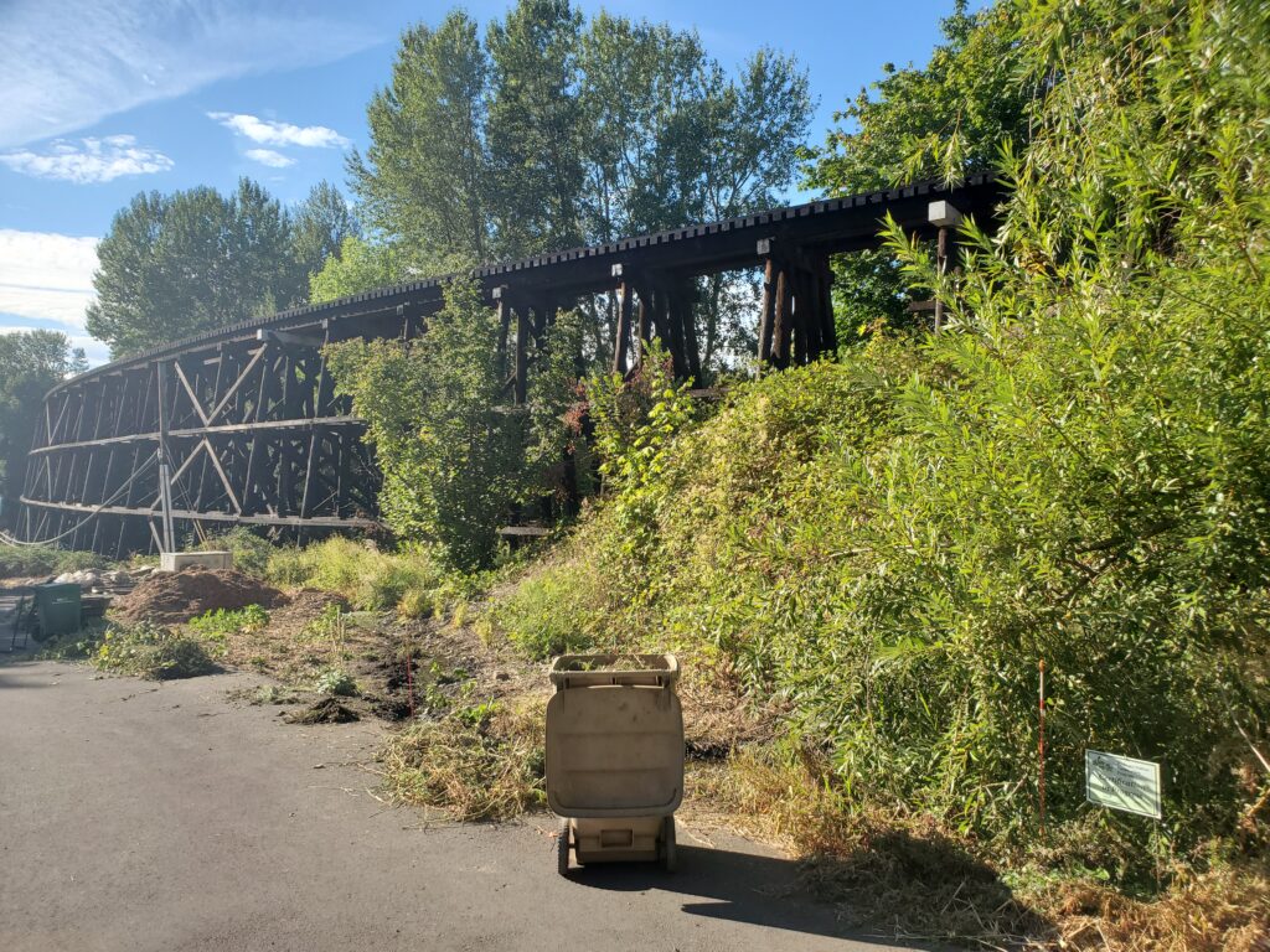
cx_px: 635
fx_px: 954
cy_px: 476
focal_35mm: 26
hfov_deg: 67.3
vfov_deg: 53.1
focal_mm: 4.3
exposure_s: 1/884
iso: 50
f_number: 2.4
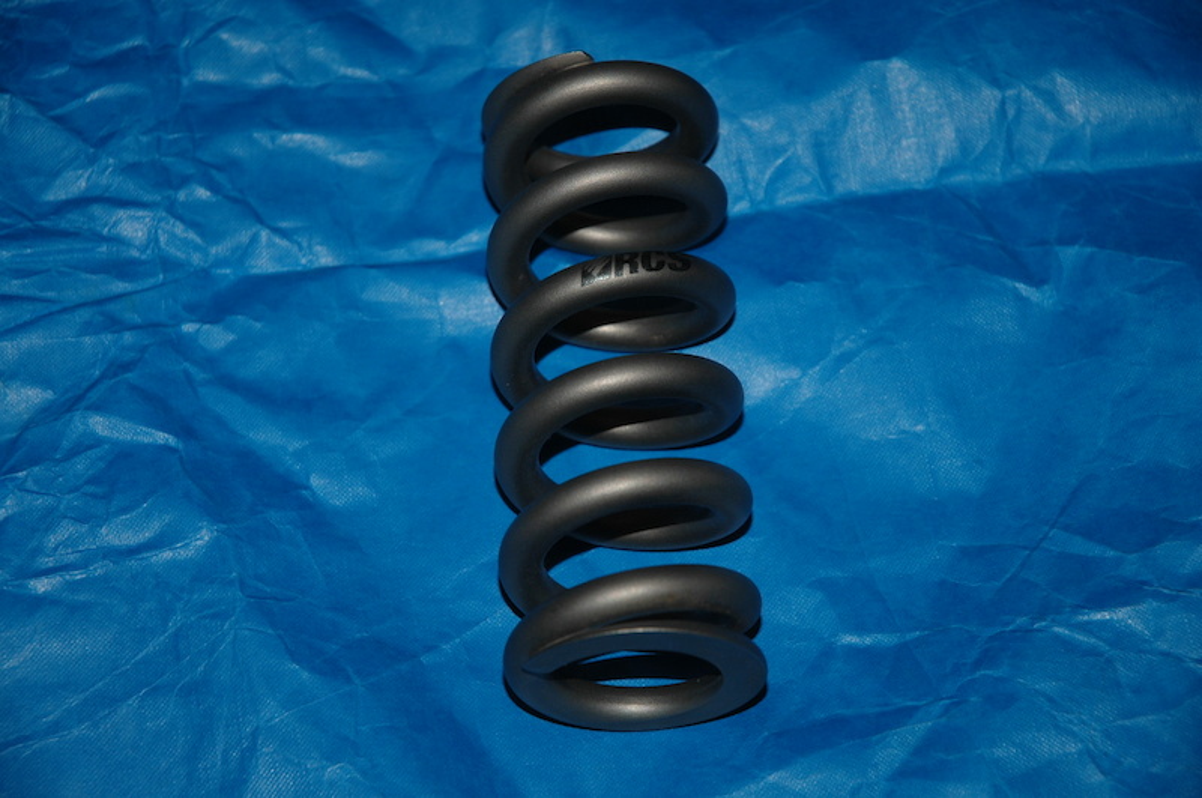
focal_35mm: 105
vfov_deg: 13.0
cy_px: 399
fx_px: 3501
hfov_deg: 19.5
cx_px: 601
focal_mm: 70
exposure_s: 1/60
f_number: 4.5
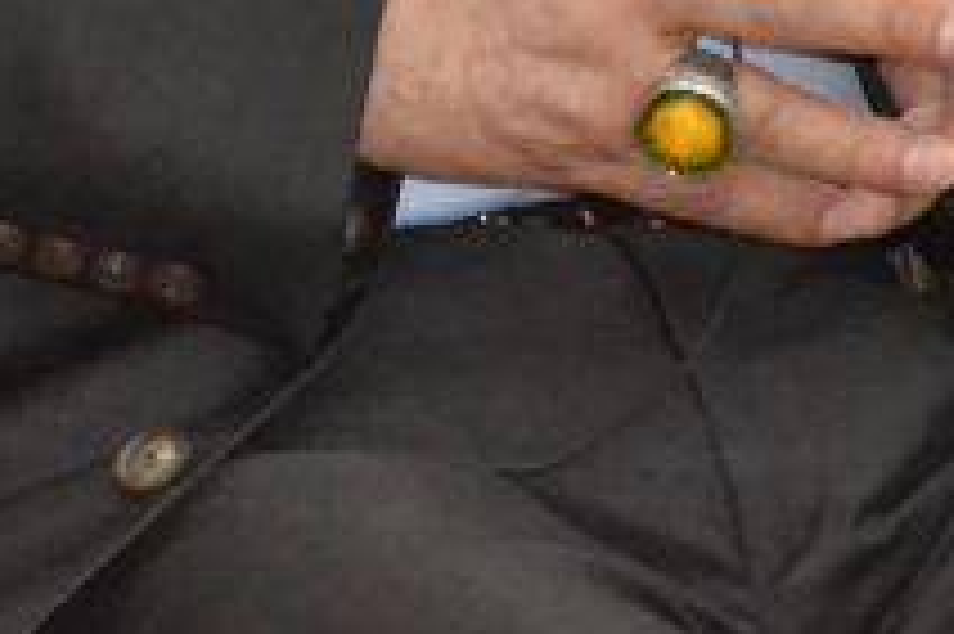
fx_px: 19265
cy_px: -904
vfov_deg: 1.9
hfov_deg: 2.8
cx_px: 252
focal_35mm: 728
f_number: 5.6
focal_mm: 95
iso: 3200
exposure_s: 1/60
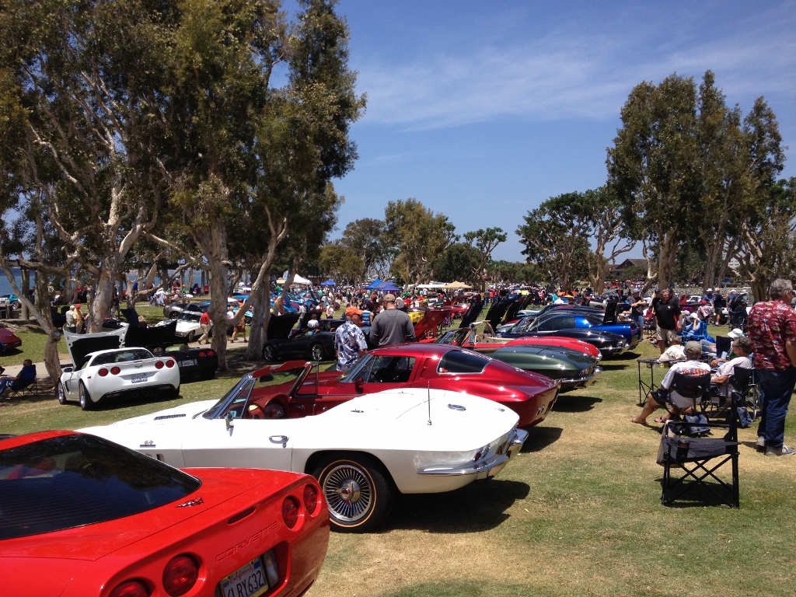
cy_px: 298
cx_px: 398
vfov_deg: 40.7
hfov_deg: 52.6
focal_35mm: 35
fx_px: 805
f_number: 2.4
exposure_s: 1/1842
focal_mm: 4.28
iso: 50
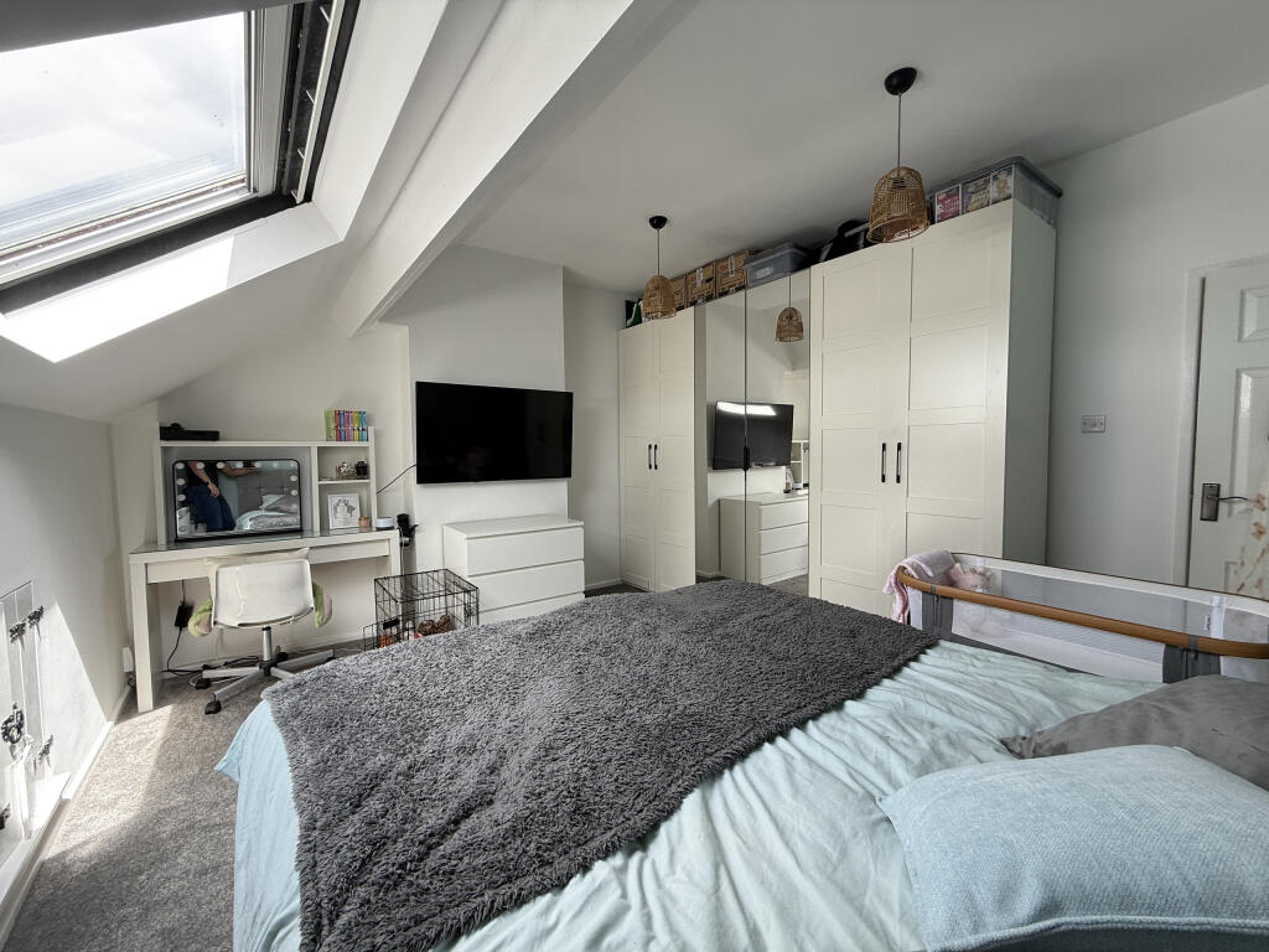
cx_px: 634
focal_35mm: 14
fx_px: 513
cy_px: 476
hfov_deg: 102.1
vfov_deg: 85.7
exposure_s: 1/99
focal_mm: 2.22
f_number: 2.2
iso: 50
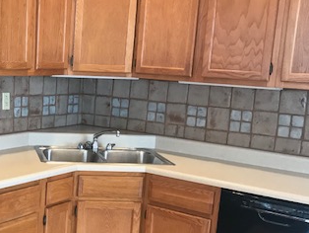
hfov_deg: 32.4
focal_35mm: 57
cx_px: 43
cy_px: 155
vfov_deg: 25.6
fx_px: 509
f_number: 1.8
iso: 40
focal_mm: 3.99
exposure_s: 1/24
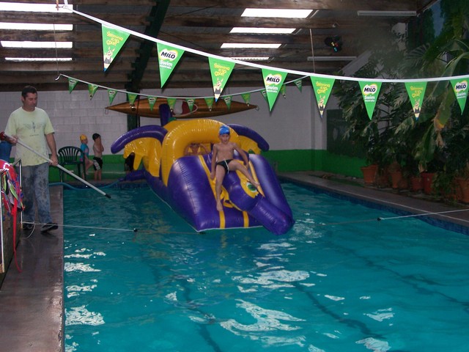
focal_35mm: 48
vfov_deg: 30.3
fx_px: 650
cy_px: 176
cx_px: 234
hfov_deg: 39.7
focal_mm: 8
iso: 140
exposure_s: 1/60
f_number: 3
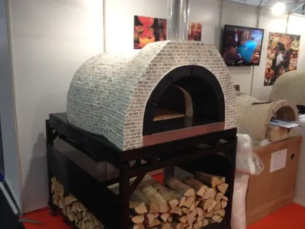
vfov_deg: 40.7
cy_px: 114
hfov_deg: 52.6
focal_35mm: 35
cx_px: 152
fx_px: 308
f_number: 2.4
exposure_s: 1/20
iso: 50
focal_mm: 4.28
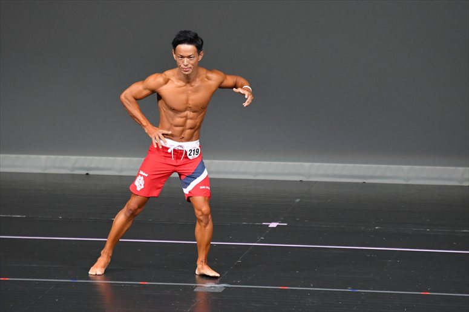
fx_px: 4883
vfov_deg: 3.7
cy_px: 156
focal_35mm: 375
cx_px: 234
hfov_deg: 5.5
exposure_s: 1/400
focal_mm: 250
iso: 5000
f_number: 5.6
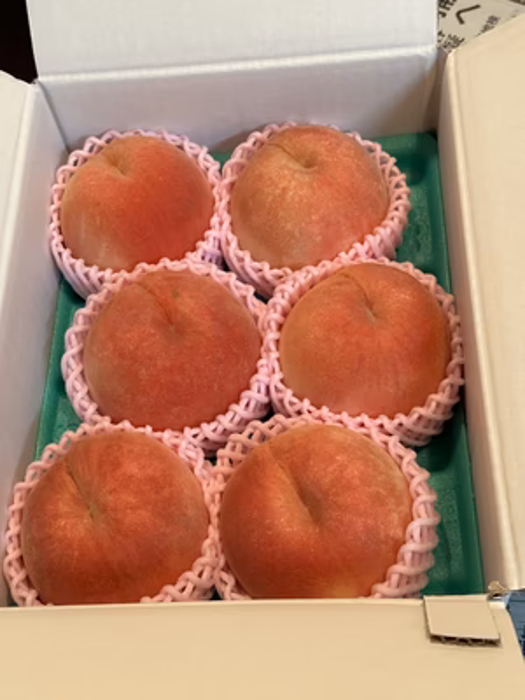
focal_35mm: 48
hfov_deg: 30.3
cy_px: 350
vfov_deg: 39.7
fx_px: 971
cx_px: 262
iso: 200
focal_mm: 6.86
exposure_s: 1/50
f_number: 1.78
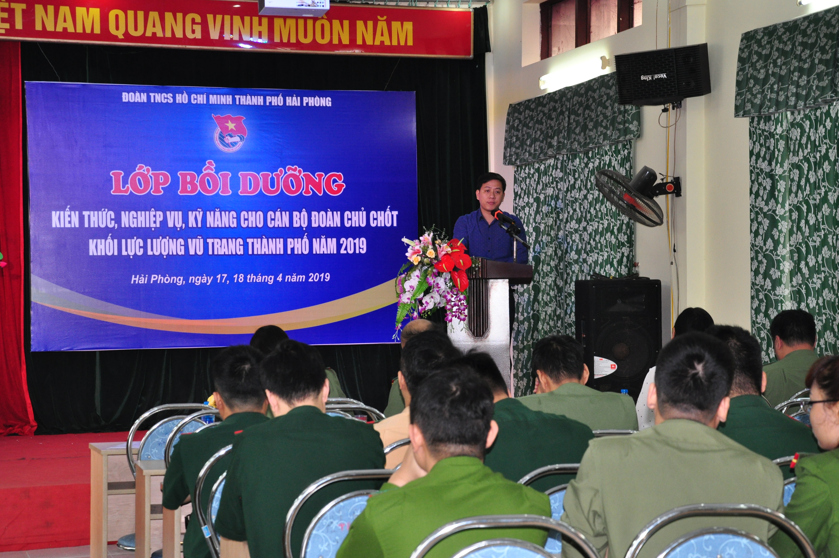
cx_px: 420
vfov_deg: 17.4
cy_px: 279
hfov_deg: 26.0
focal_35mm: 78
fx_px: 1816
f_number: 6.3
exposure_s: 1/60
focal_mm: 52
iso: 800
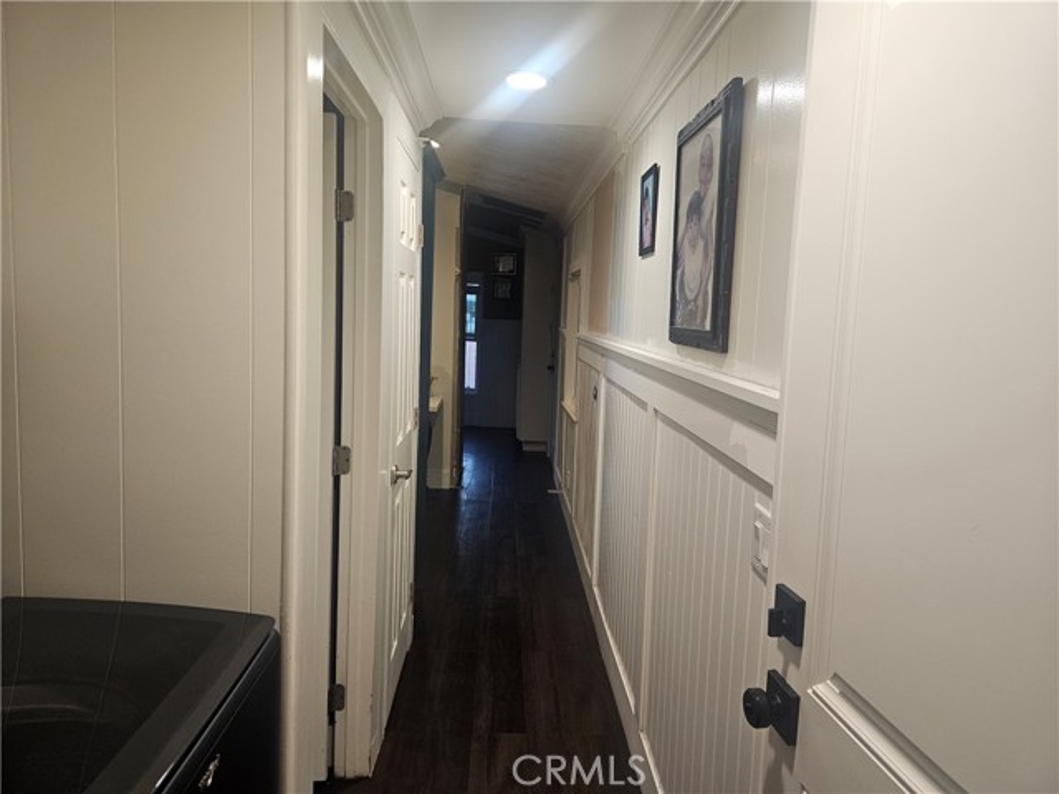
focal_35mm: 23
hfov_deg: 73.9
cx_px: 530
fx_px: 704
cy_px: 397
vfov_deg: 58.9
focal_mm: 5.4
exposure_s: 1/120
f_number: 1.8
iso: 200
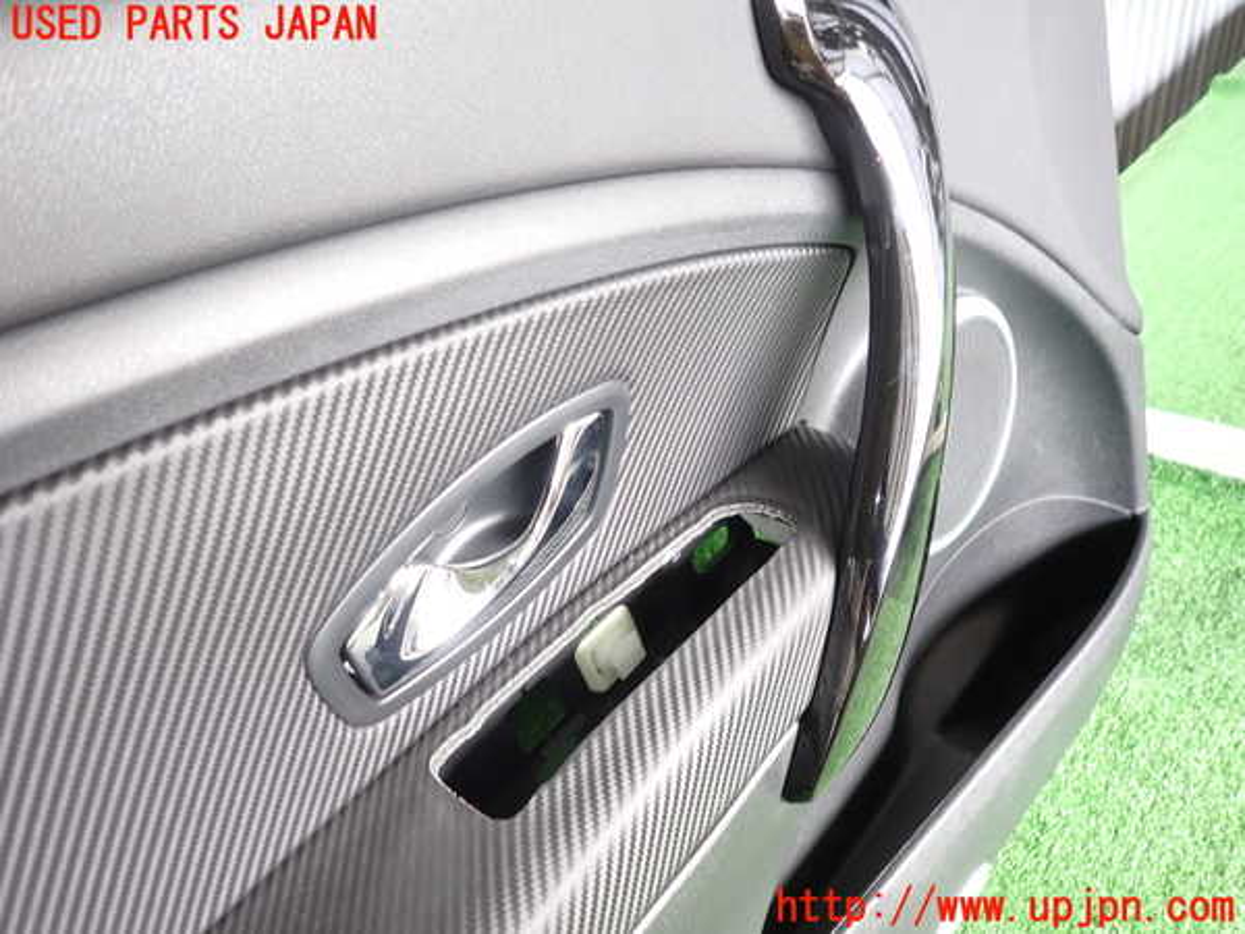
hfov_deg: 69.4
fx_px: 899
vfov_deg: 54.9
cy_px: 467
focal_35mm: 25
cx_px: 622
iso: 200
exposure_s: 1/40
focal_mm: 4.5
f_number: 2
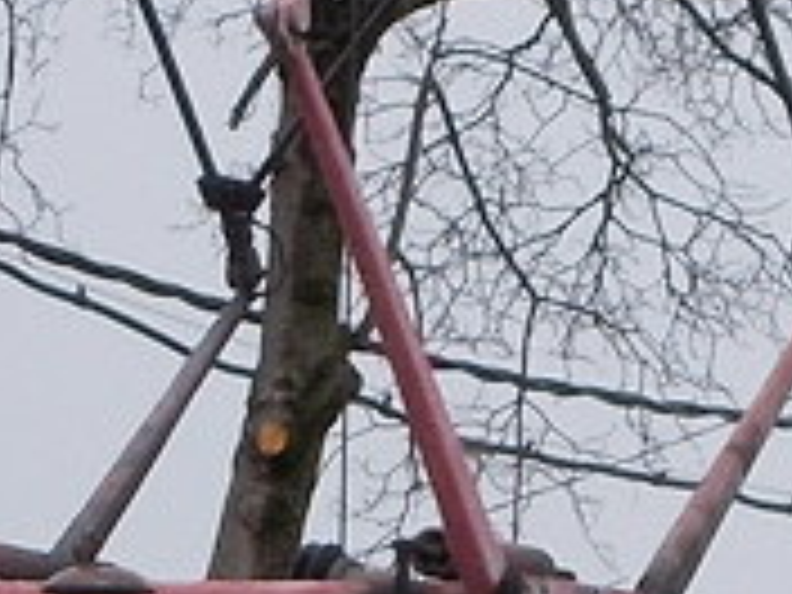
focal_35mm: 588
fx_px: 13453
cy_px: 810
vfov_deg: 2.5
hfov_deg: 3.4
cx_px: 788
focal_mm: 15.4
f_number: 6.3
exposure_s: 1/400
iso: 80
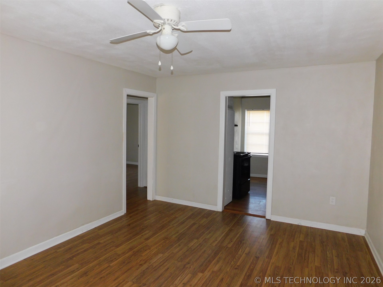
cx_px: 192
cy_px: 144
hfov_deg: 73.9
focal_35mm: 23
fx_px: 254
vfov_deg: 58.9
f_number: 3
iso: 200
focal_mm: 4
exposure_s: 1/30
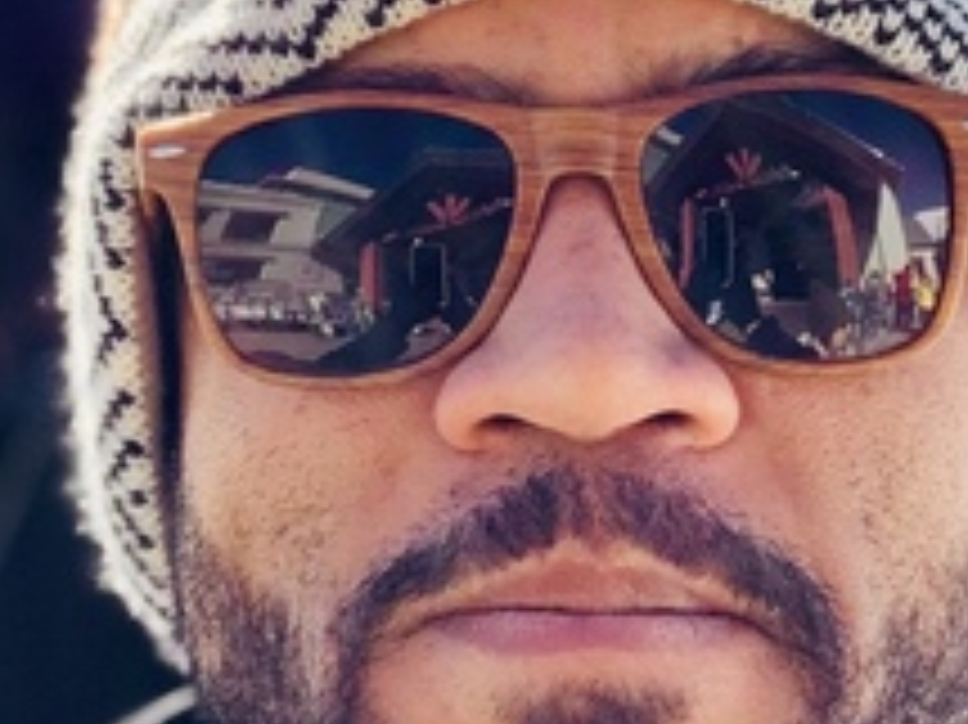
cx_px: 477
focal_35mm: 119
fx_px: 3326
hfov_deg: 16.6
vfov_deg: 12.1
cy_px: -234
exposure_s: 1/196
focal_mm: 2.87
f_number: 2.2
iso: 16
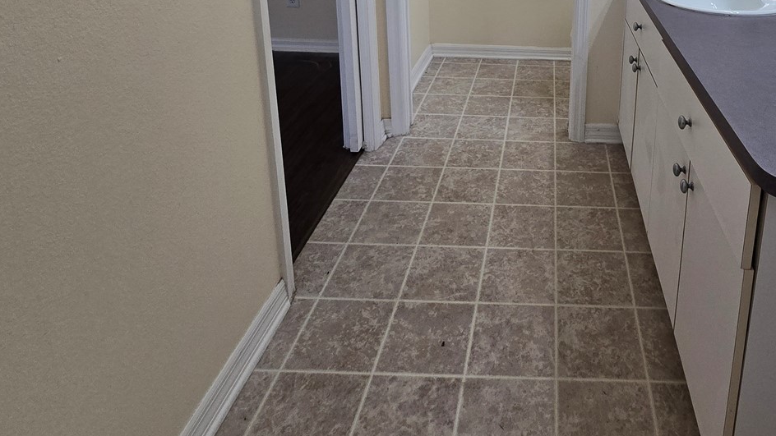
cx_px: 560
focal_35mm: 24
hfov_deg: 72.2
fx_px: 494
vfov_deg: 40.1
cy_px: -25
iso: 80
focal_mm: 2.2
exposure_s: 1/120
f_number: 2.2
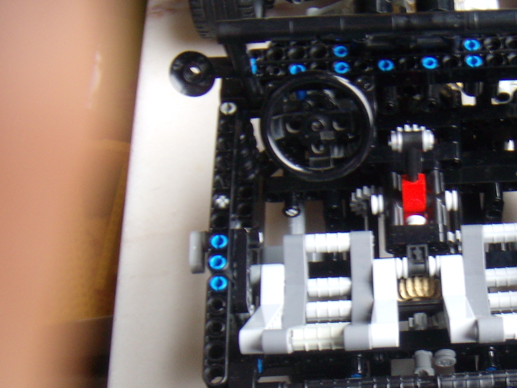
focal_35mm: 64
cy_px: 304
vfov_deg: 22.7
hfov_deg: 29.4
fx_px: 956
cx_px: 434
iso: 100
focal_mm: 6.4
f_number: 3.5
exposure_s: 1/10.3
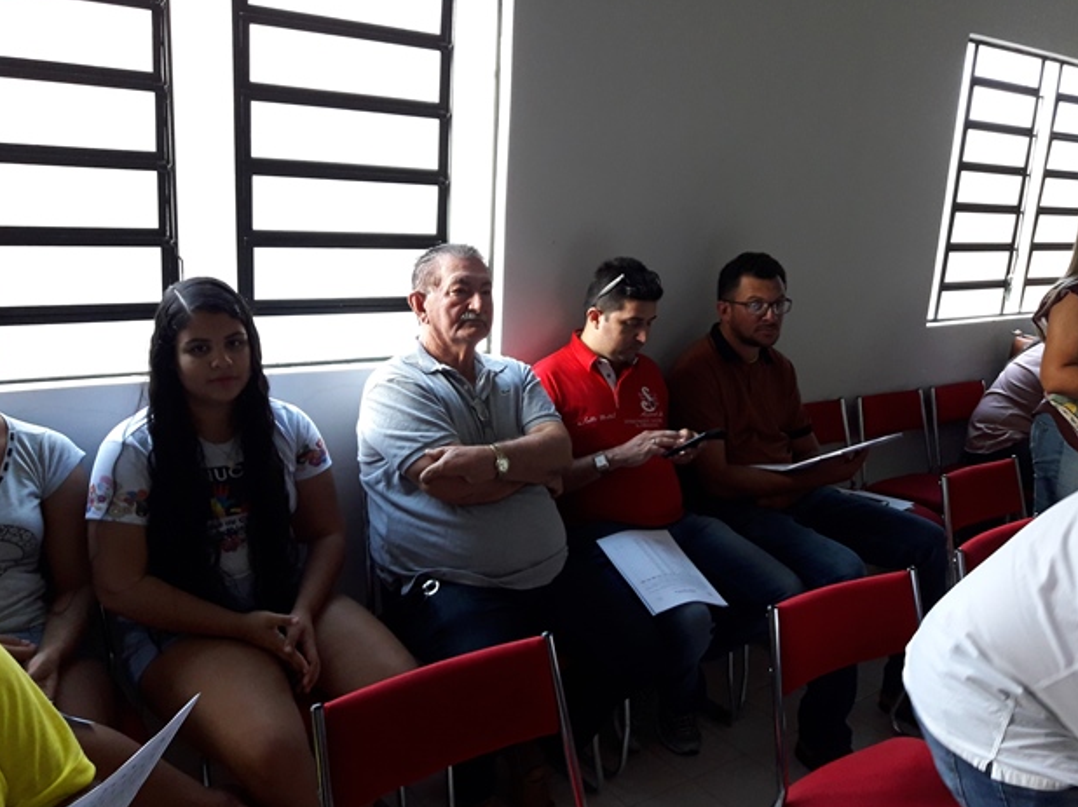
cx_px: 541
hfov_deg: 61.7
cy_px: 396
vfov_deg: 48.2
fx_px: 903
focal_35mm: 29
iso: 160
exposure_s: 1/40
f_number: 1.9
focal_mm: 3.7
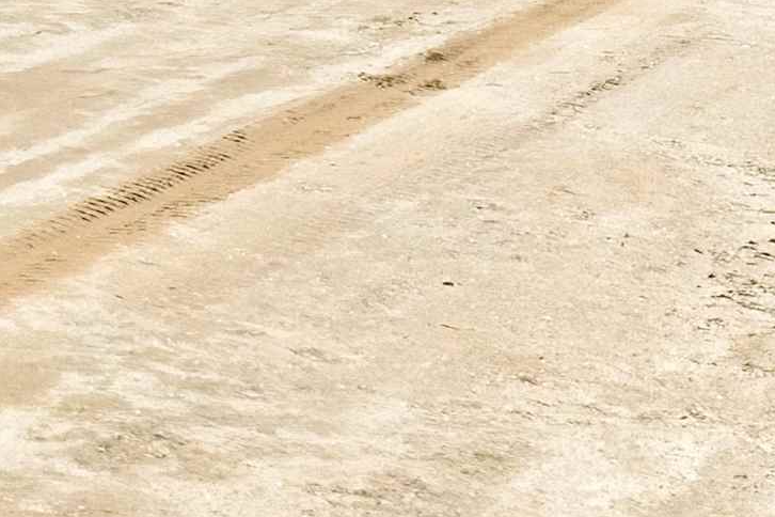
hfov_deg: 14.5
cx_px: -548
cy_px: -499
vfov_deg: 10.0
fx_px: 2734
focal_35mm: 127
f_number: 9
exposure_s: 1/160
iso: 100
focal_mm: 20
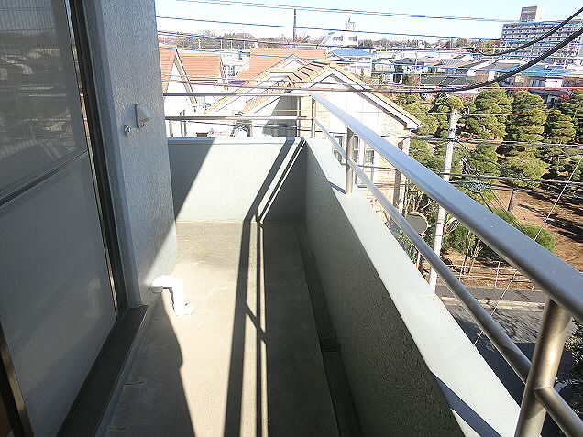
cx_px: 292
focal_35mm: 25
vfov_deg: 54.9
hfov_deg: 69.4
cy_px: 218
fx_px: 421
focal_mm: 4.5
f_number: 3.5
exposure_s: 1/400
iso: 80
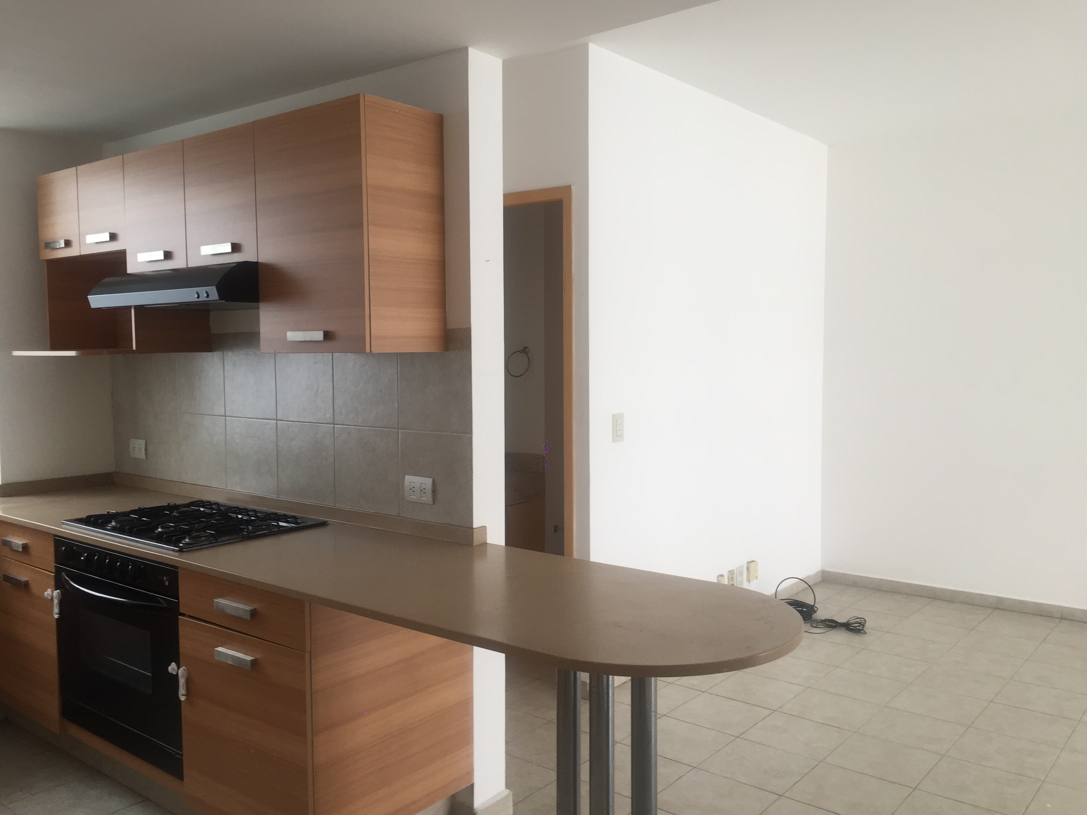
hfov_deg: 61.7
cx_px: 544
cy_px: 408
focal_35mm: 29
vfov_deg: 48.2
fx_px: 911
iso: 40
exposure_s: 1/60
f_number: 2.2
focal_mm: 4.15
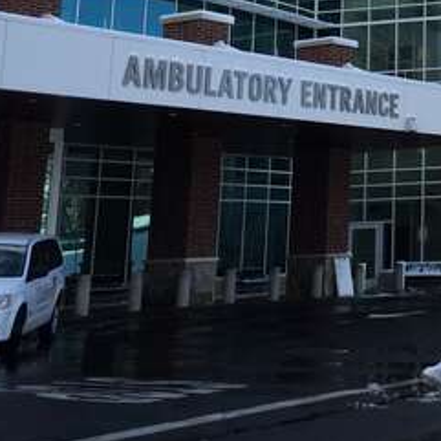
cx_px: 622
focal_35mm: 85
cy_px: -84
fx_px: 1225
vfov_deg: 19.3
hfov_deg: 18.5
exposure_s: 1/1412
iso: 32
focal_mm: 4.15
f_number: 2.2
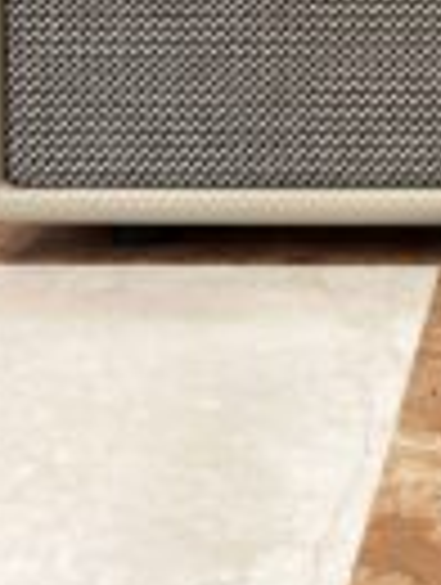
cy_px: -216
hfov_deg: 17.4
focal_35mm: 80
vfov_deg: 21.5
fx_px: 1354
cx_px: 572
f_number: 1.8
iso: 80
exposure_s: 1/50
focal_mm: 4.25
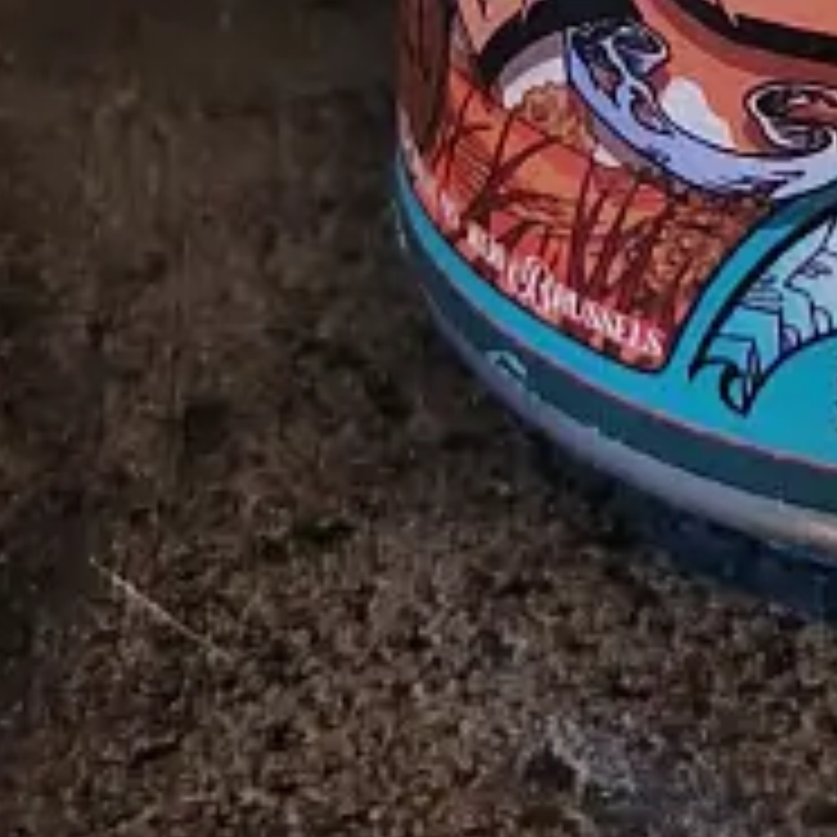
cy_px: -688
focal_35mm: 117
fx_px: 3201
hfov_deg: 14.7
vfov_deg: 13.3
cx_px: 774
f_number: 1.8
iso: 640
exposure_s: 1/25
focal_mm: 5.23
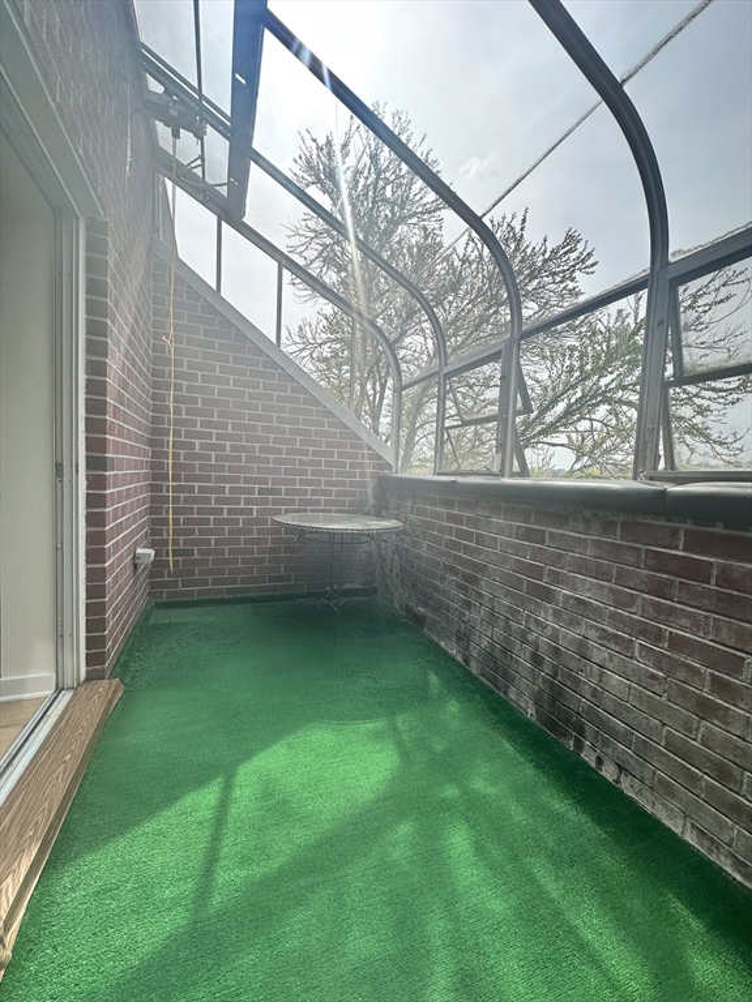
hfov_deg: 85.7
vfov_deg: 102.1
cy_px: 501
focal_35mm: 14
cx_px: 376
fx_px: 406
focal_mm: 2.22
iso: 40
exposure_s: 1/1092
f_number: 2.2
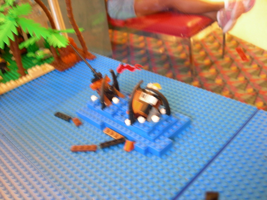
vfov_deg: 39.7
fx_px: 278
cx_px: 134
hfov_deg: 51.4
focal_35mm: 36
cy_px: 100
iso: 200
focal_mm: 7.5
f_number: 2.7
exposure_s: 1/1.2
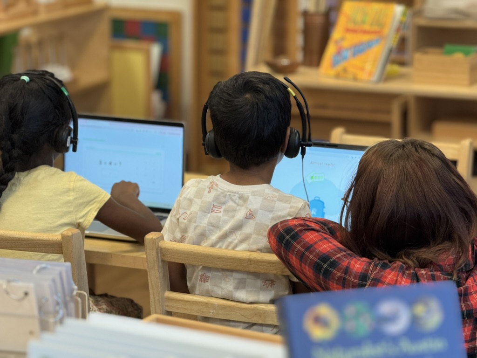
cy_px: 179
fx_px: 1654
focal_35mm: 120
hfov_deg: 16.4
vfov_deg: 12.3
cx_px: 238
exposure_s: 1/60
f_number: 2.8
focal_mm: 15.66
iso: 200
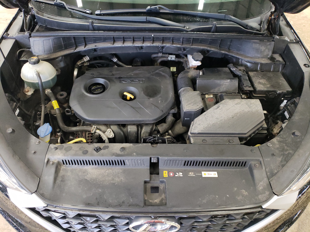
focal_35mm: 26
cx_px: 155
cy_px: 116
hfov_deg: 67.3
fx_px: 233
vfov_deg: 53.1
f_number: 1.5
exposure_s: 1/30
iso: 413
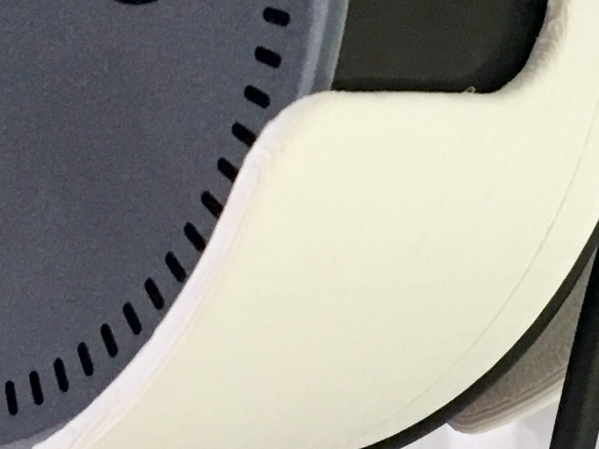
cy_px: 90
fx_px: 2422
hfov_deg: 14.1
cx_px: 436
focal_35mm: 140
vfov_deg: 10.6
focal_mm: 4.15
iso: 80
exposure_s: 1/17
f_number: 2.2
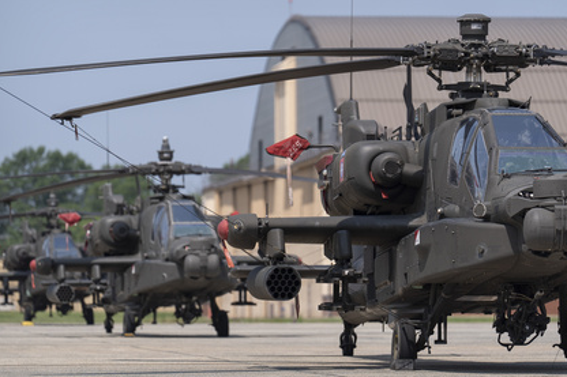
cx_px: 304
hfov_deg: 8.4
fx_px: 3873
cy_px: 167
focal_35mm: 246
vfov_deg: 5.6
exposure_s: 1/5000
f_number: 2.8
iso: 200
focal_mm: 200
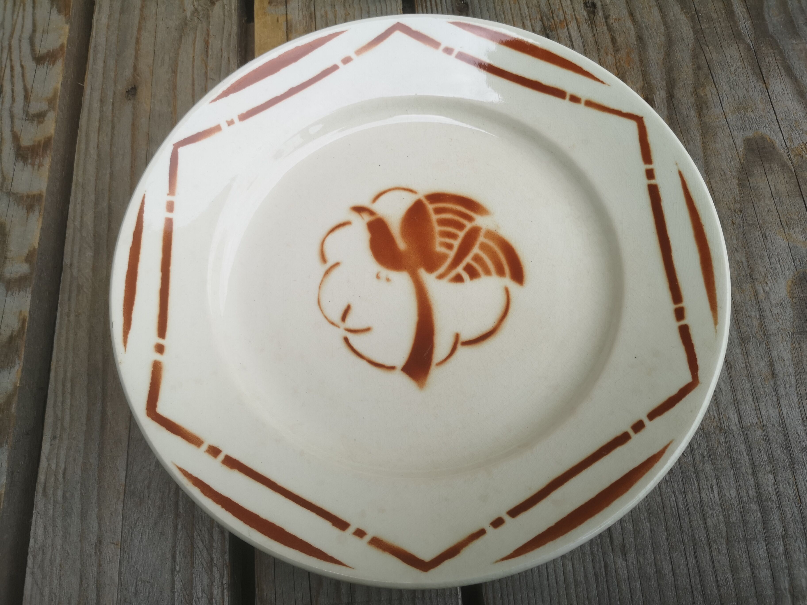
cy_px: 302
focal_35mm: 27
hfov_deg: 65.3
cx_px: 404
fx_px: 629
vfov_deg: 51.4
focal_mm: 5.58
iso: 50
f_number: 1.8
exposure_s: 1/998
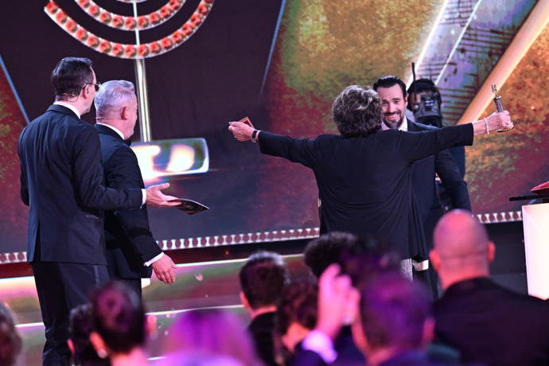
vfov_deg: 5.1
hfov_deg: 7.6
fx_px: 4117
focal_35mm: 270
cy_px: 183
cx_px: 274
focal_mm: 180
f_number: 3.5
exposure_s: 1/125
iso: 3200
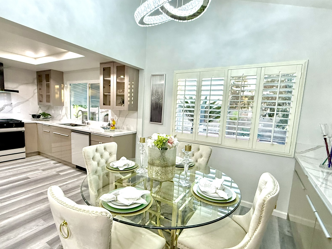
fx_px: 173
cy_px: 131
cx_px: 164
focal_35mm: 18
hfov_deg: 87.7
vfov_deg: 71.6
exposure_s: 1/120
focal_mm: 2.22
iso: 320
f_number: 2.2
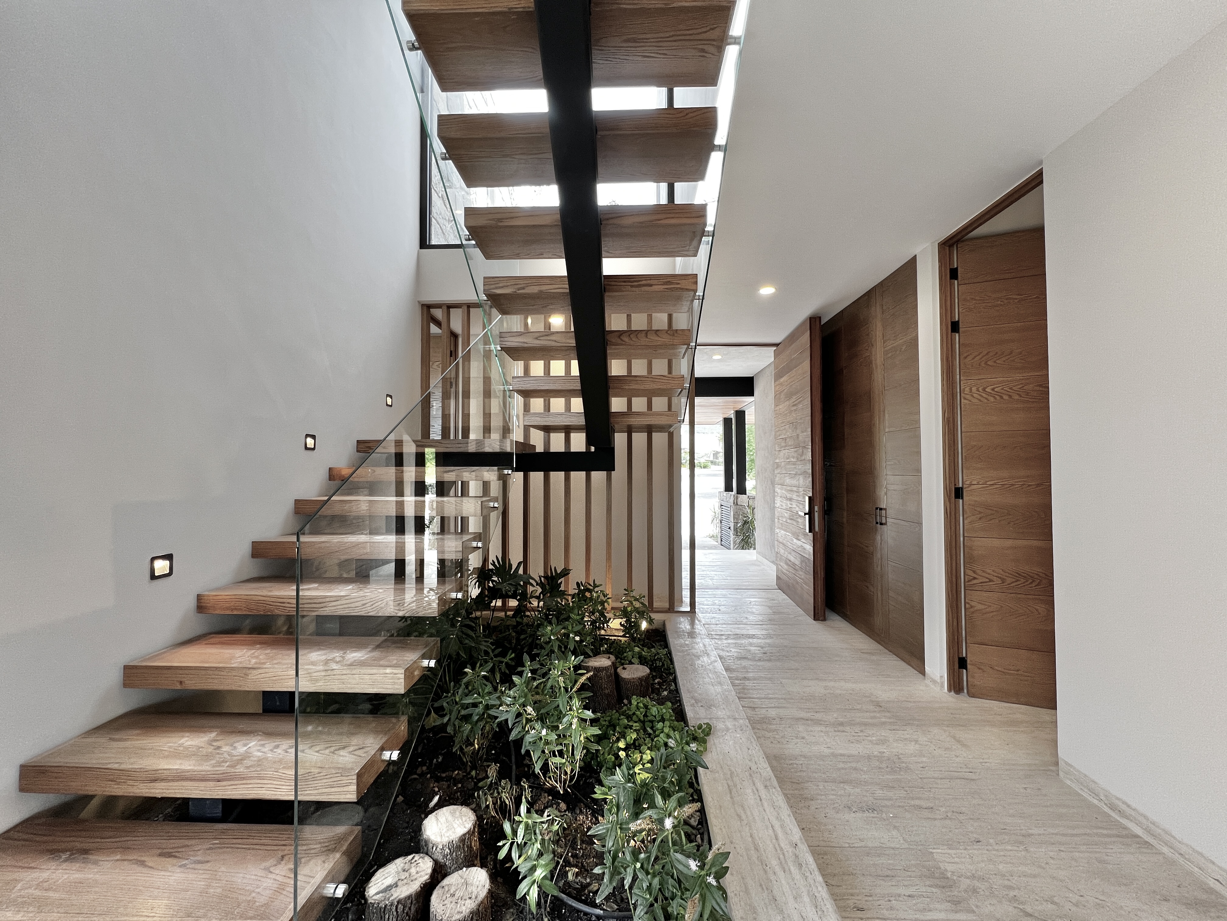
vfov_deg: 89.9
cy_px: 460
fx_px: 461
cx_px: 614
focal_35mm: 13
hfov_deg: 106.2
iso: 80
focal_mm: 1.57
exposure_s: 1/120
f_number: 1.8
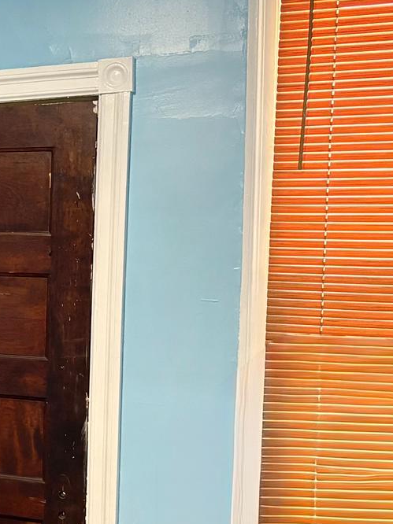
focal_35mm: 80
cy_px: 320
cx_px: -226
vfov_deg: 24.4
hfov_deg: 16.5
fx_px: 1212
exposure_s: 1/40
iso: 400
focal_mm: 5.96
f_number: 1.6
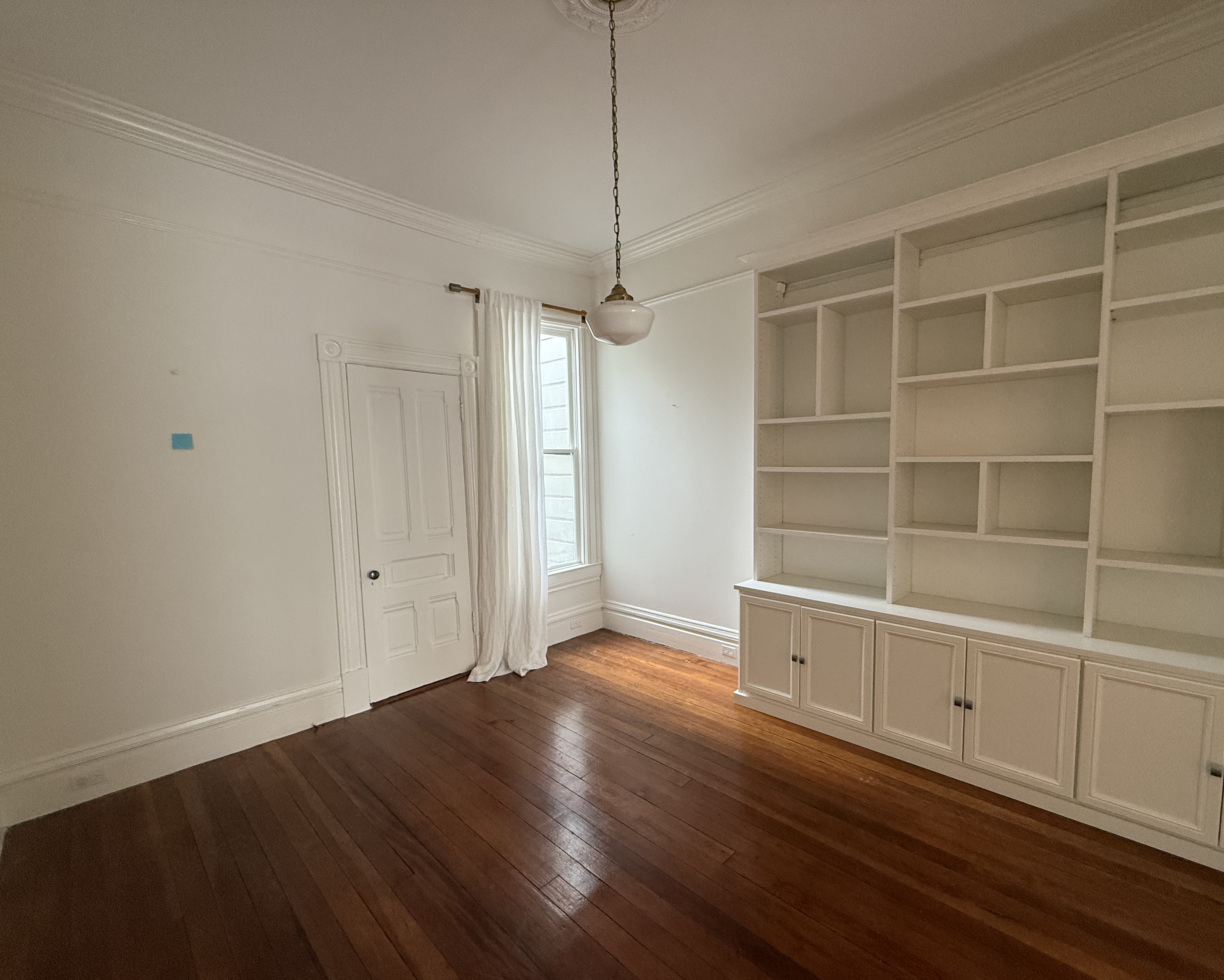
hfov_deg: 96.6
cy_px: 503
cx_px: 661
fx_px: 543
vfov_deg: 84.0
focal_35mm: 15
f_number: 2.2
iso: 320
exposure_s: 1/120
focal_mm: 2.22
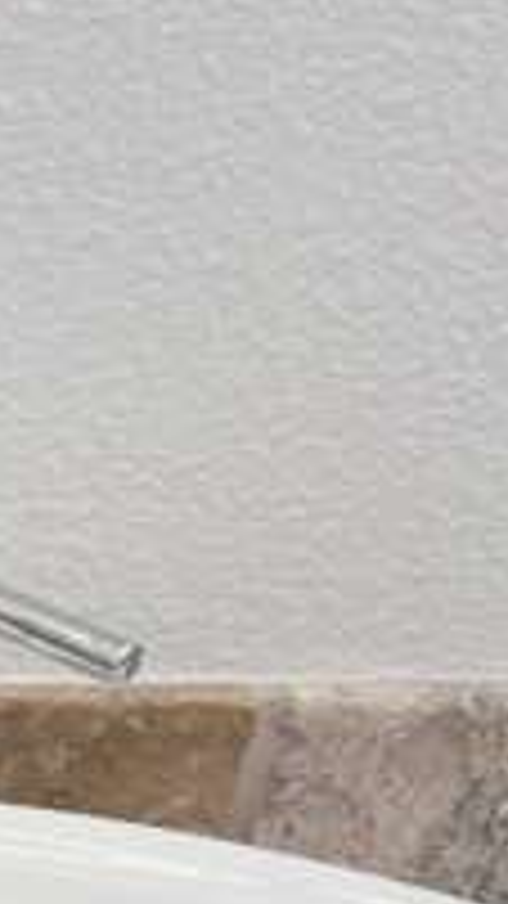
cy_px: 1025
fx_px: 2300
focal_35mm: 96
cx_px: -820
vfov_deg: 21.0
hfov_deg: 10.4
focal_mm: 5.7
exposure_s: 1/186
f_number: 1.5
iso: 40
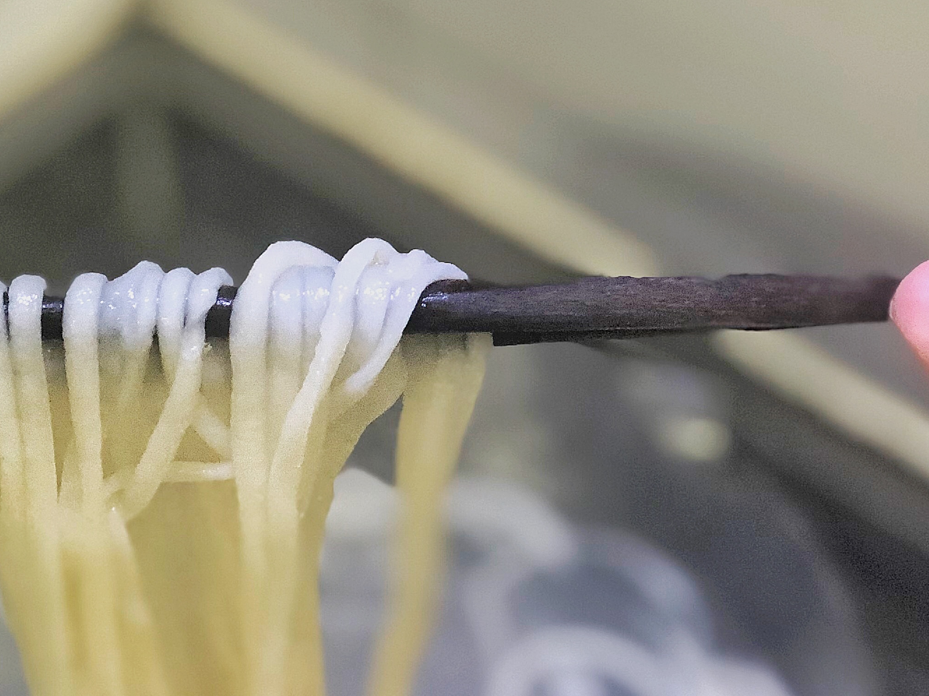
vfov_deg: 12.9
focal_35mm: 114
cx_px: 62
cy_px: 526
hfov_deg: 17.0
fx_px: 3059
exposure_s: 1/33
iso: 250
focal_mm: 6.6
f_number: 2.8
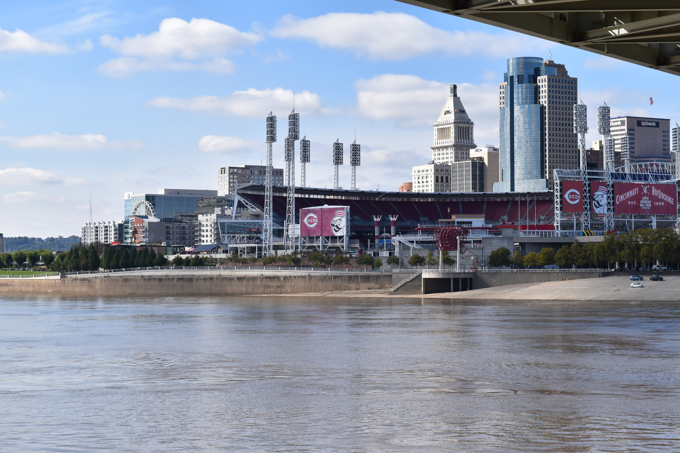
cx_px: 340
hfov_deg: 24.6
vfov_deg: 16.6
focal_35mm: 82
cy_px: 226
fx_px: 1558
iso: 200
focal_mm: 55
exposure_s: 1/400
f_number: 10
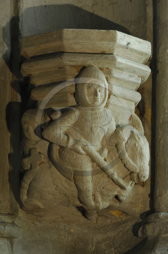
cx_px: 84
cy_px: 127
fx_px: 1789
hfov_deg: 5.4
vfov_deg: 8.1
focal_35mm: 255
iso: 100
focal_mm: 170
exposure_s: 1/2
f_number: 10
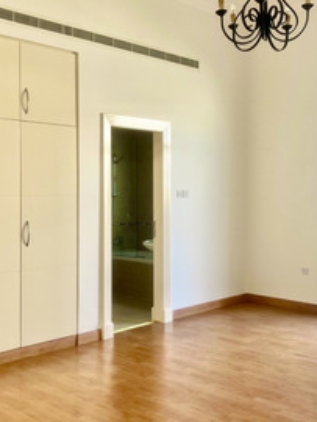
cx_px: 180
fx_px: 536
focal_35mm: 44
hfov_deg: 32.9
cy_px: 193
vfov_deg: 42.9
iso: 40
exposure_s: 1/250
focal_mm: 5.7
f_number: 1.5
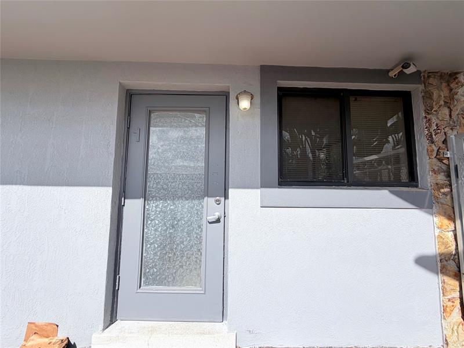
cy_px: 174
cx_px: 232
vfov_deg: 85.7
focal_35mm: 14
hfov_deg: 102.1
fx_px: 188
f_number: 2.2
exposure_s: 1/1050
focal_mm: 2.22
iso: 20
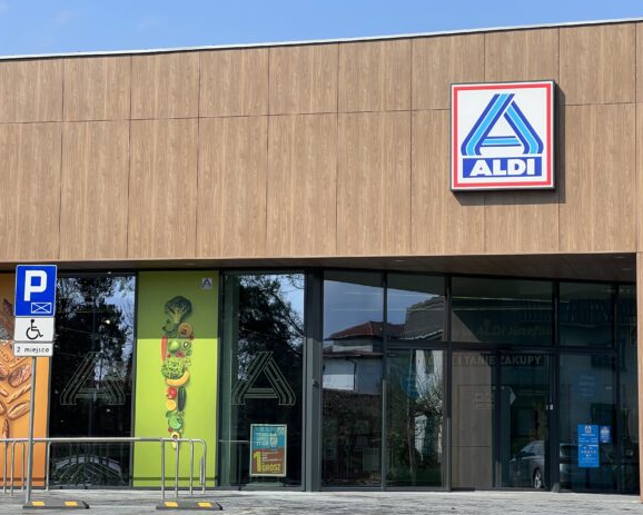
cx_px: 362
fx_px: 1733
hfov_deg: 21.0
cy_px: 275
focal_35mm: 91
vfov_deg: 16.9
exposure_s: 1/608
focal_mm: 9
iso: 32
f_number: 2.8
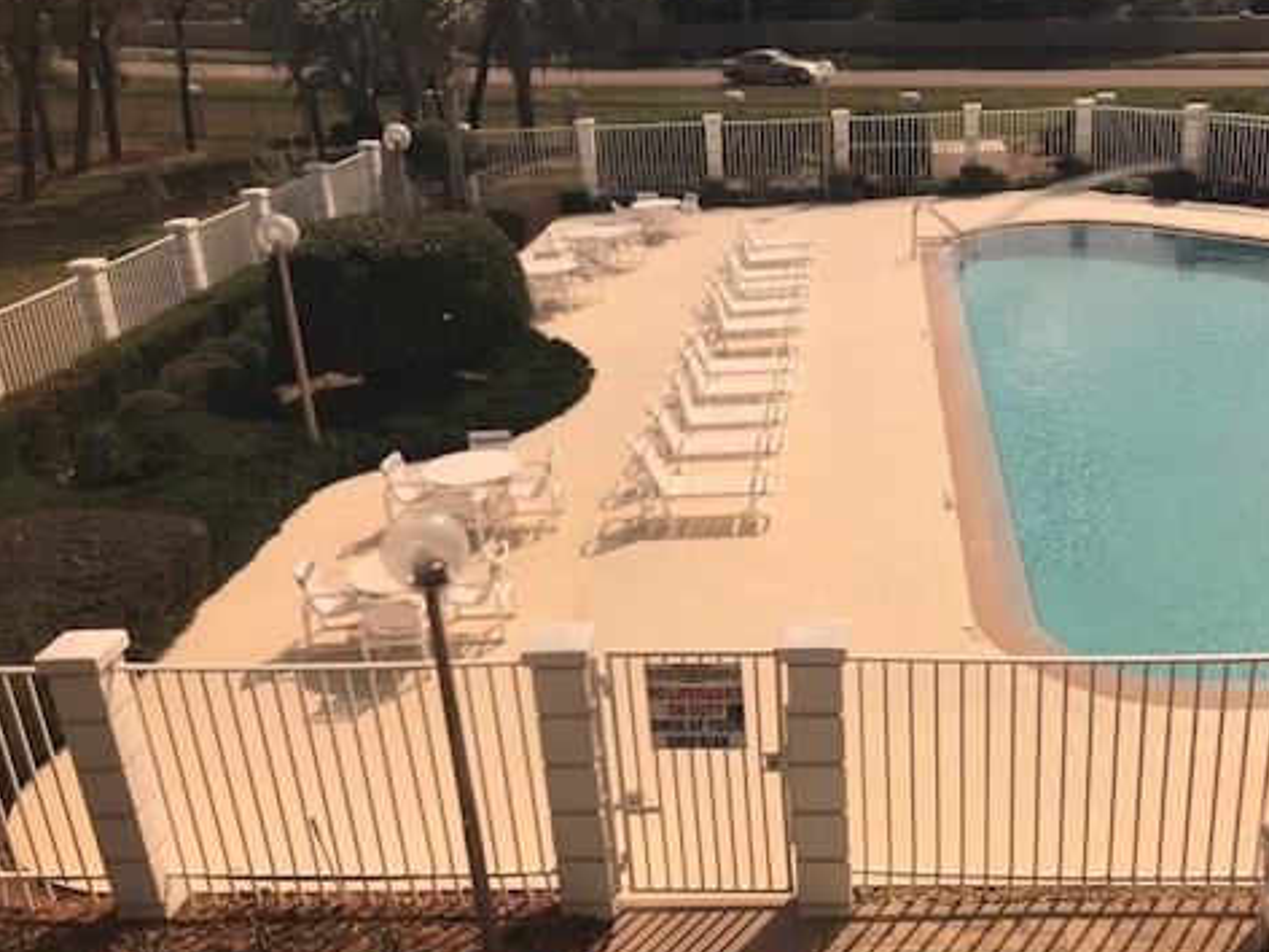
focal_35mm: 38
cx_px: 766
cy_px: 562
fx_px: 1393
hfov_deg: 48.7
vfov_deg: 37.6
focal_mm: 3.99
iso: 20
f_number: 1.8
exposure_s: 1/504
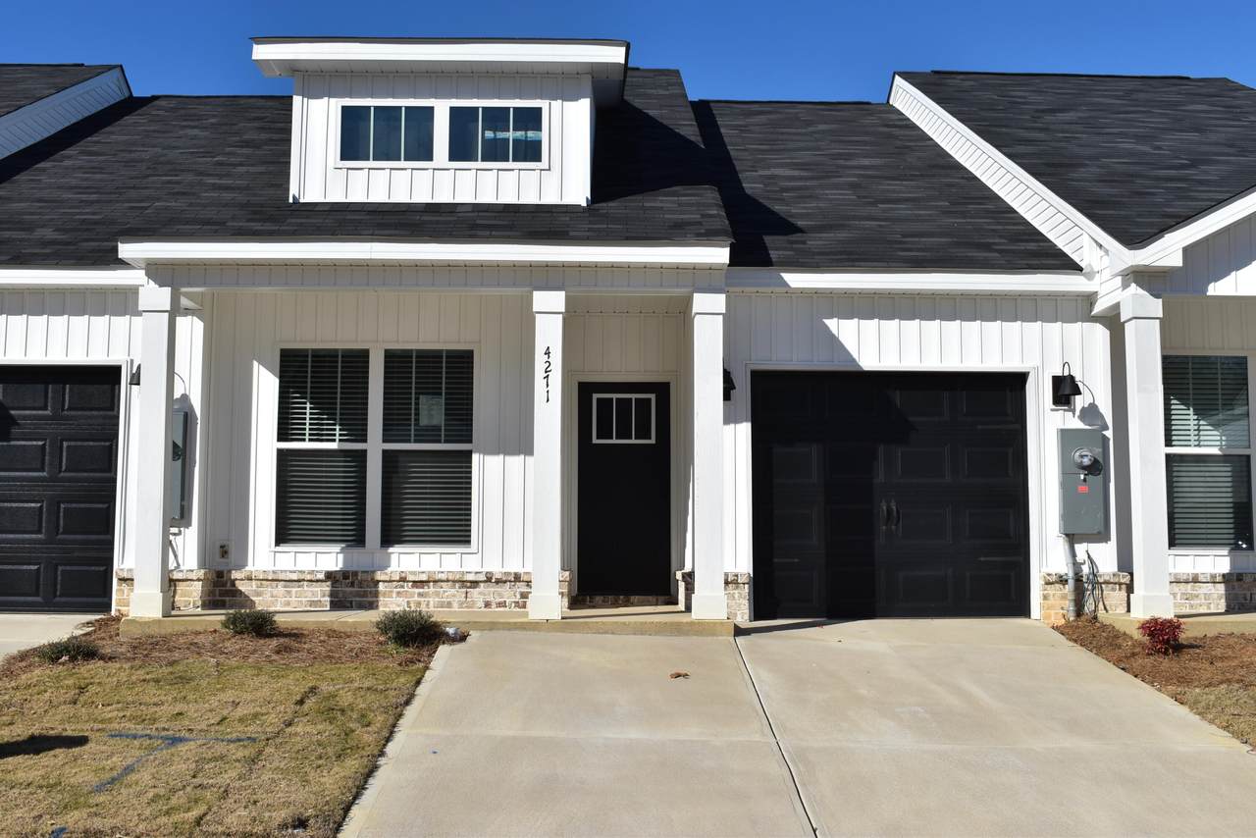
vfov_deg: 33.0
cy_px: 419
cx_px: 628
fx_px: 1413
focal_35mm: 40
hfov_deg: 47.9
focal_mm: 27
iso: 200
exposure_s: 1/500
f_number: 11
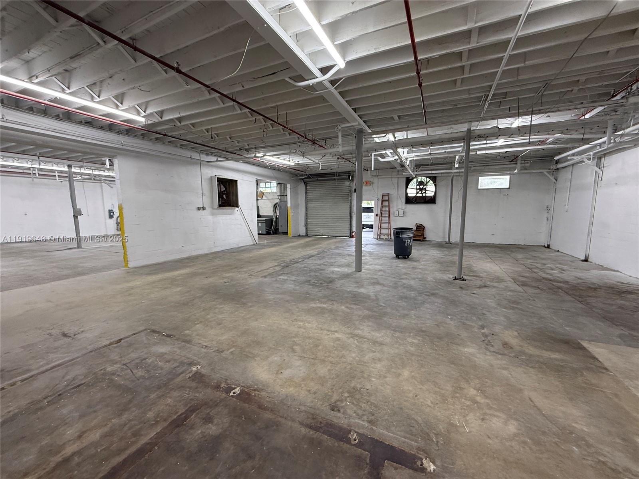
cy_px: 240
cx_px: 320
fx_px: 258
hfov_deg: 102.1
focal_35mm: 14
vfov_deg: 85.7
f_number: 2.2
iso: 200
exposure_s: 1/120
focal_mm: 2.22
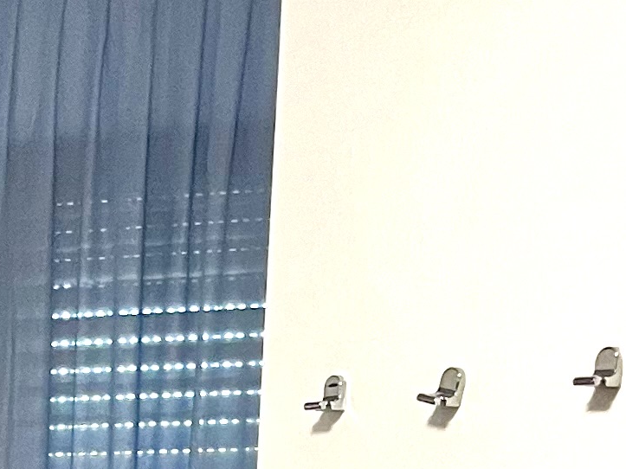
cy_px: 1040
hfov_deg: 12.5
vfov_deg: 9.4
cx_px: -463
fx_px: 2622
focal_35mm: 145
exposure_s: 1/50
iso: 160
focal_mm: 5.1
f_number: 1.6
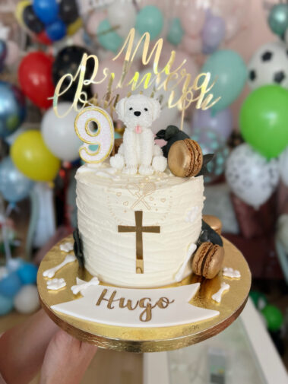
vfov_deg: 67.3
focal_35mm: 26
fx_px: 288
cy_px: 192
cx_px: 144
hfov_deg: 53.1
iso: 50
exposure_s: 1/121
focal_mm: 5.7
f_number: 1.5
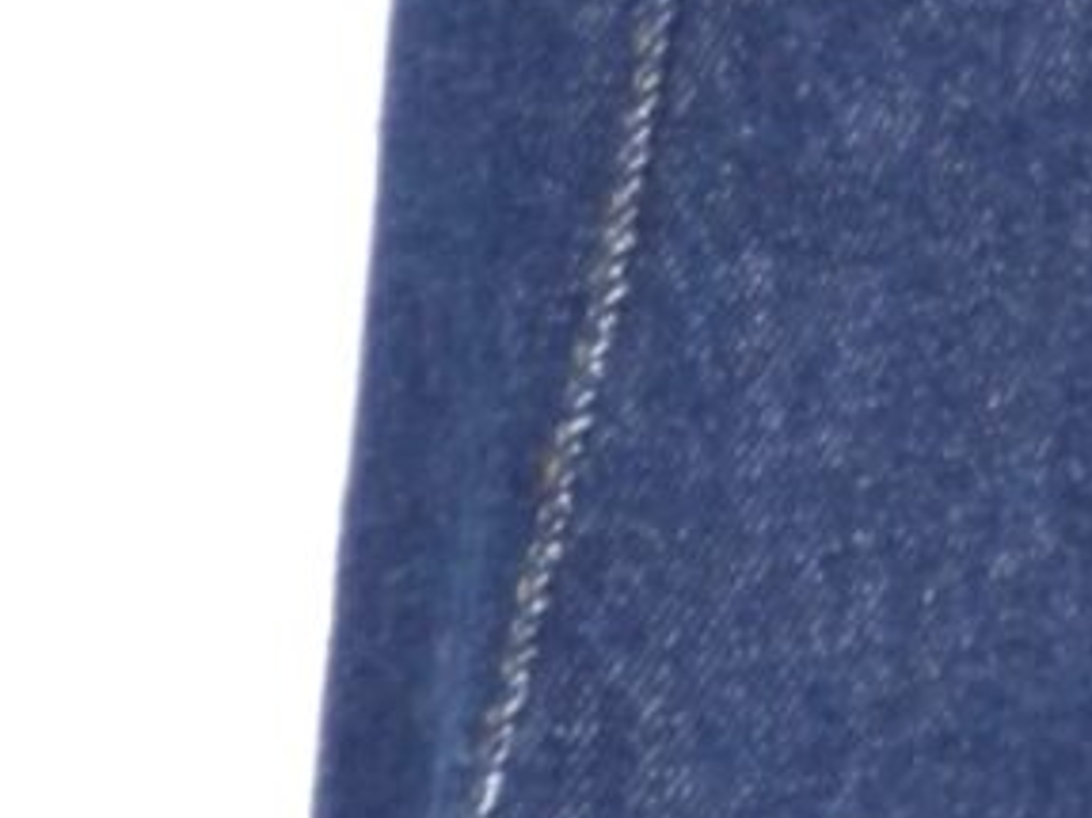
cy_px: -1693
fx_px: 22335
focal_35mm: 708
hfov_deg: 2.8
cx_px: 3034
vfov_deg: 2.1
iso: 400
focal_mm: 55
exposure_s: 1/30
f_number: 5.6
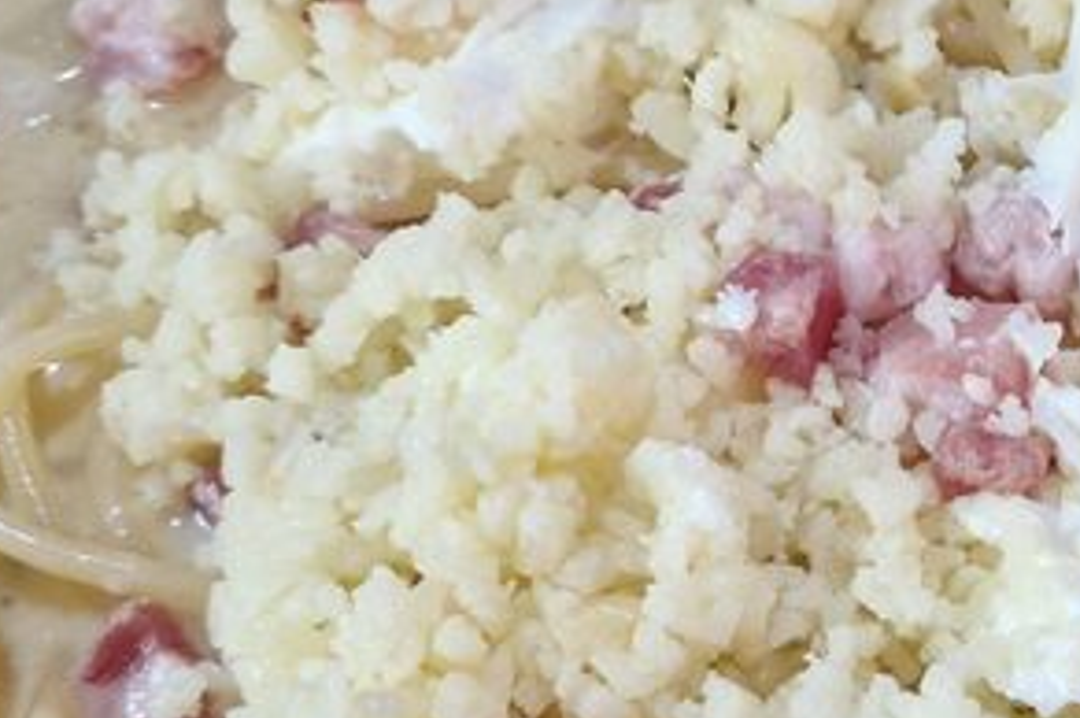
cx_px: 1128
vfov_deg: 16.2
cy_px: 526
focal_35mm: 84
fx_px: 2517
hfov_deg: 23.0
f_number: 1.8
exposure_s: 1/100
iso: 50
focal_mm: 5.4
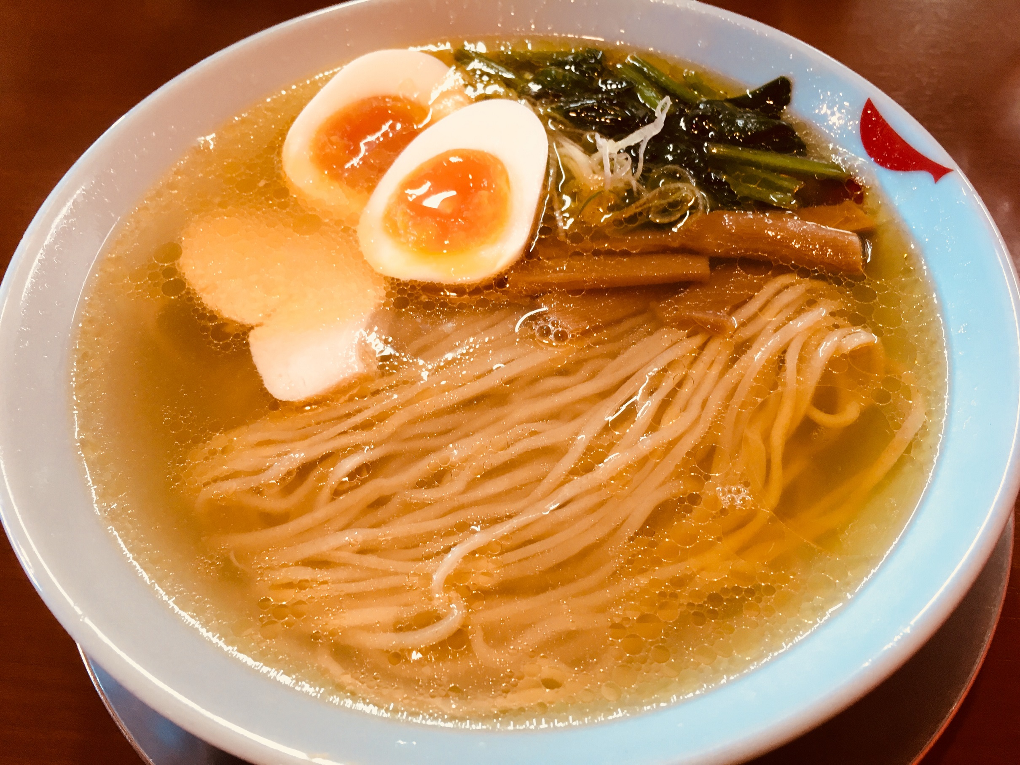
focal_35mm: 29
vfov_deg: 48.2
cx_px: 510
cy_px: 382
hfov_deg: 61.7
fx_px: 855
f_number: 2.2
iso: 80
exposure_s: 1/30
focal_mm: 4.15
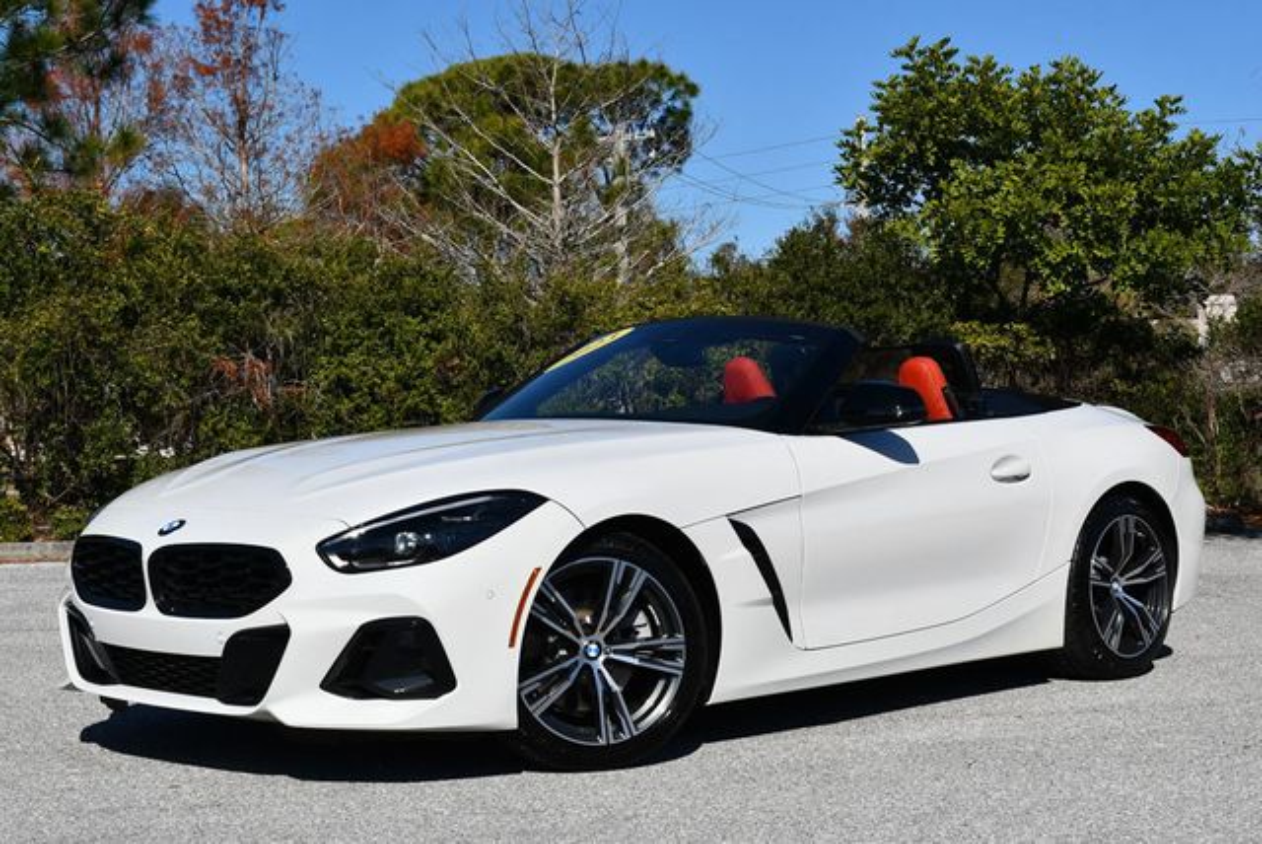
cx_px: 631
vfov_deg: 21.3
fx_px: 2246
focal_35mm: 64
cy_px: 422
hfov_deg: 31.4
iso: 100
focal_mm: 32
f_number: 9
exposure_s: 1/320
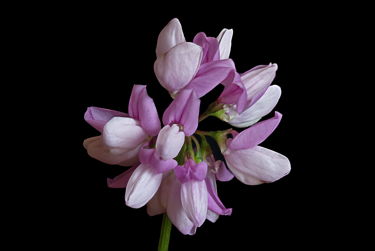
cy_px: 126
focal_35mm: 157
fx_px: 1636
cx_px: 188
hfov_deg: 13.1
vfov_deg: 8.8
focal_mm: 105
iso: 160
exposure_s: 1/40
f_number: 6.3
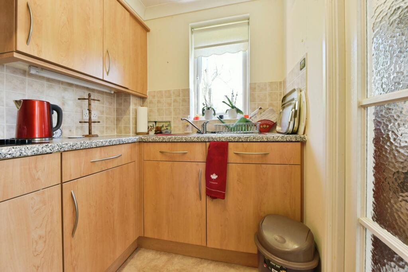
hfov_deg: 104.2
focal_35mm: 14
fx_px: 159
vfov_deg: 81.3
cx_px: 204
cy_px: 136
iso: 1400
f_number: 14
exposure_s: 1/15
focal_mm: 14
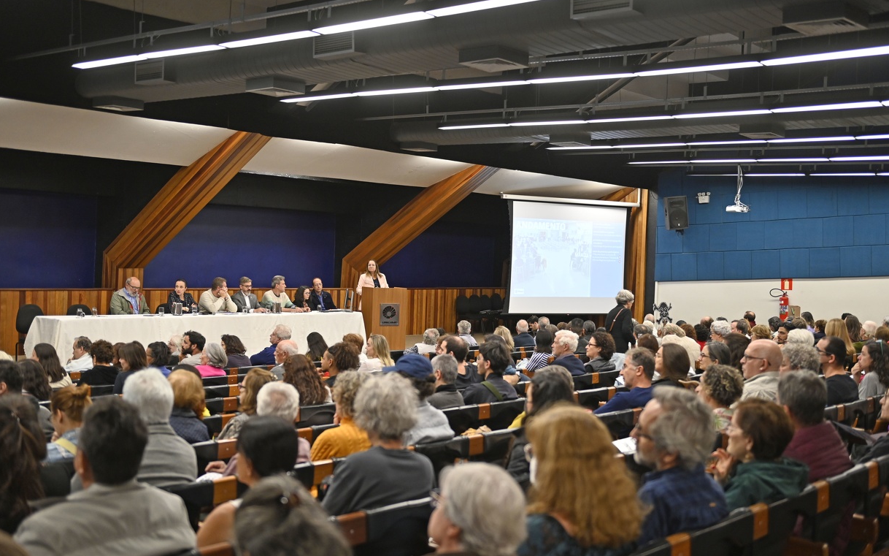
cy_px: 292
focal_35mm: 43
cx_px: 444
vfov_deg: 29.9
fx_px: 1042
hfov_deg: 46.2
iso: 1600
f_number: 2.8
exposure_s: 1/200
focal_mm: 42
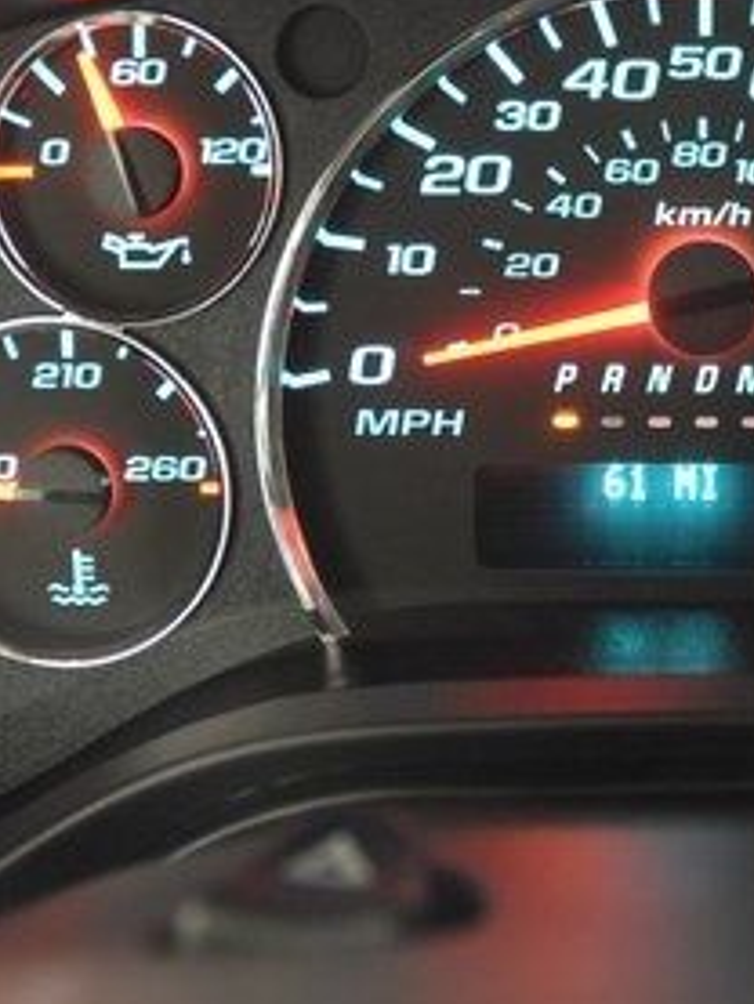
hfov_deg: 23.7
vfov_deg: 32.0
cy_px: 353
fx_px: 1741
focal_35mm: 60
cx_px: 689
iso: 3200
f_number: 3.5
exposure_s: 1/8
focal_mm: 18
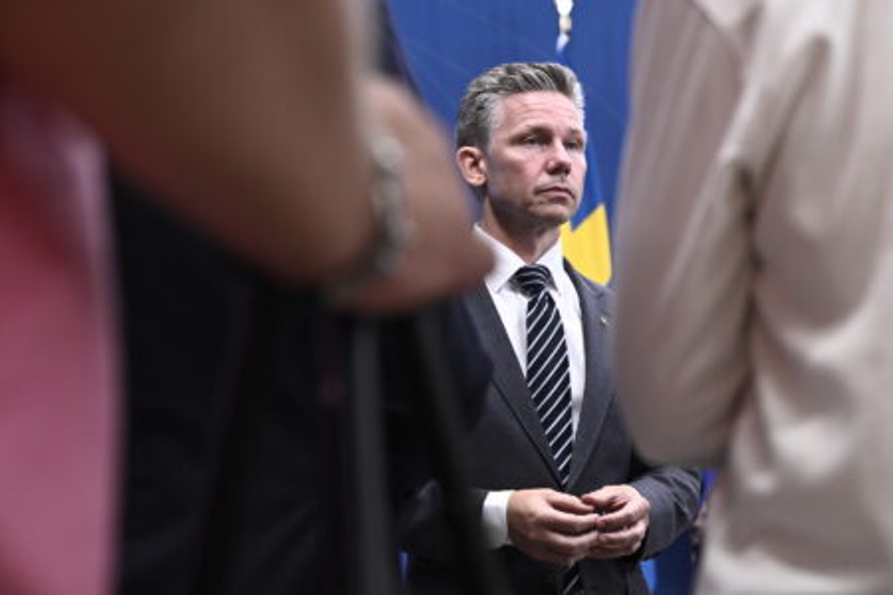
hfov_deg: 28.8
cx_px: 446
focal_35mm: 70
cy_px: 298
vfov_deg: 19.5
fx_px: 1736
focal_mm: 70
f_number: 4.5
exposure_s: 1/320
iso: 2500
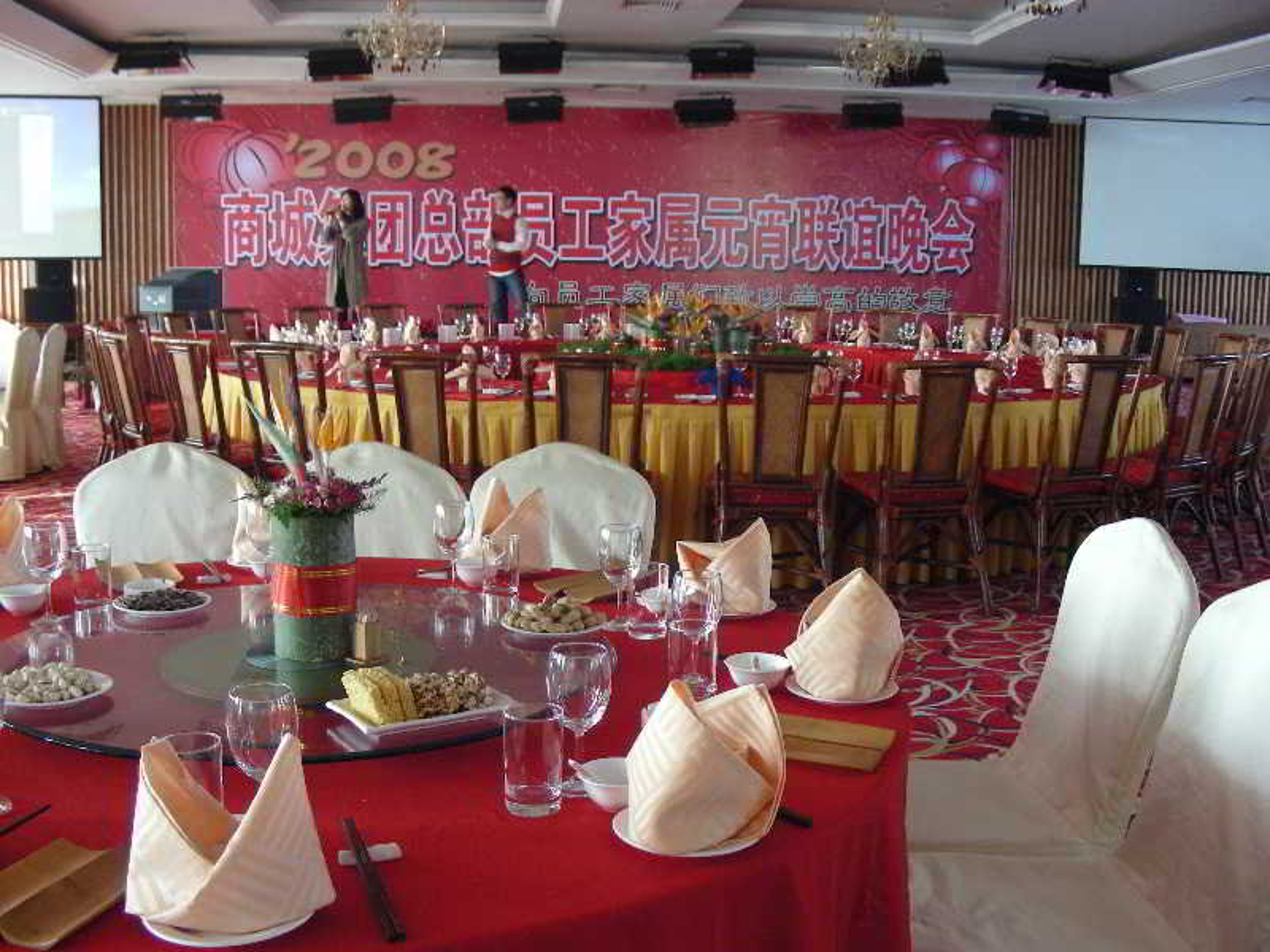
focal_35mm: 38
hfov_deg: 49.0
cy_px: 476
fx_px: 1394
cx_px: 635
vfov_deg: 37.7
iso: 200
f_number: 3.5
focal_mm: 6.3
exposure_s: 1/24.1
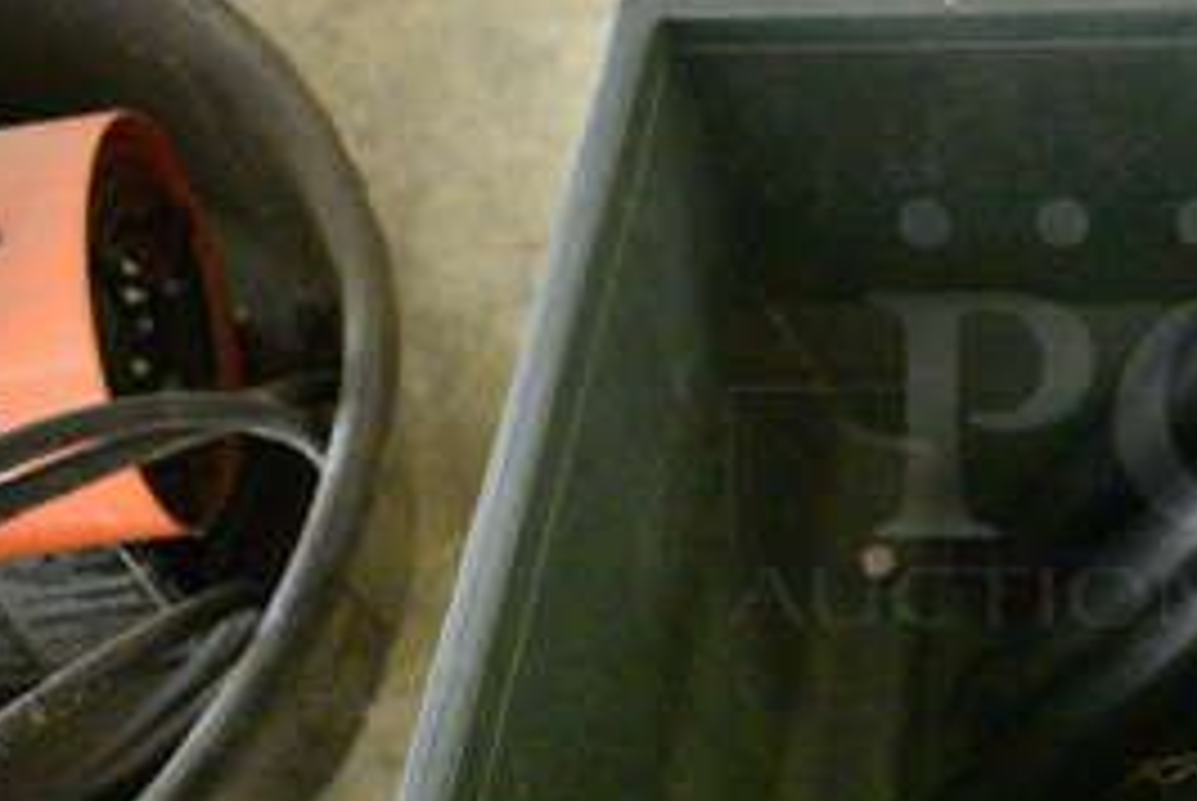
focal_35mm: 62
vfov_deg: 22.0
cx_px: 1202
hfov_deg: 30.1
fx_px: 2064
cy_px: 405
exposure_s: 1/40
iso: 12800
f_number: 3.5
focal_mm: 18
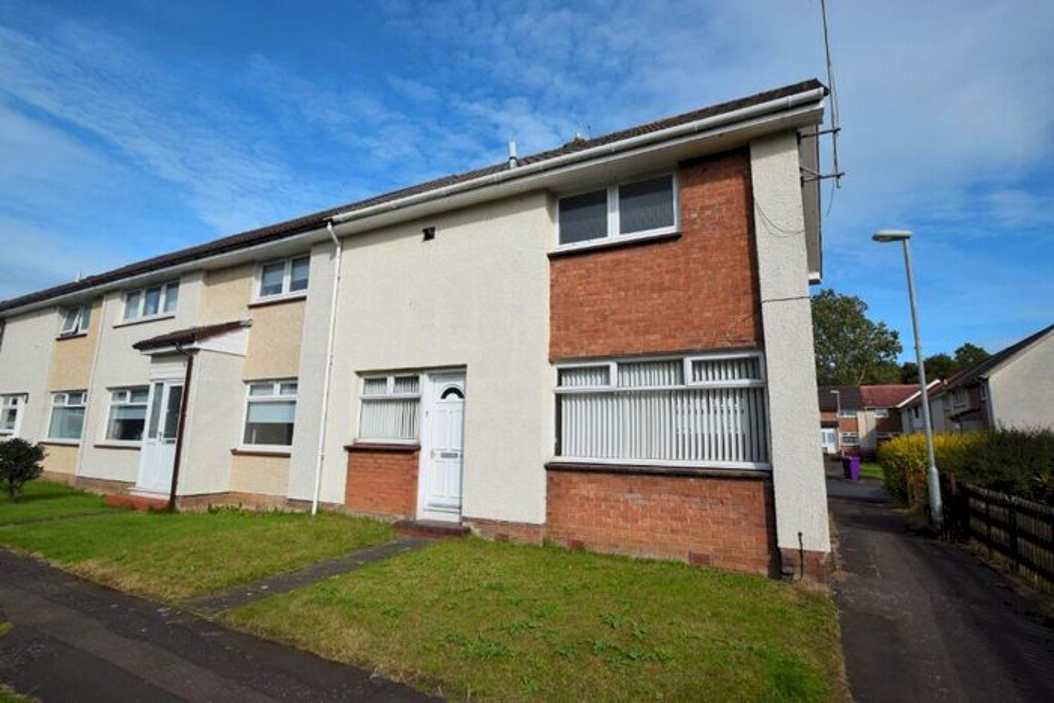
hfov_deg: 92.4
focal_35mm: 17
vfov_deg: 69.7
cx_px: 527
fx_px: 505
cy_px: 352
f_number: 10
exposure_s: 1/400
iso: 200
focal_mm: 11.5
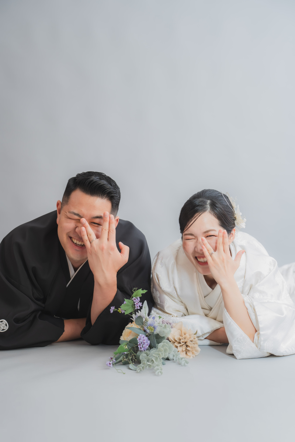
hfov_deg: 21.9
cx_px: 148
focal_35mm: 62
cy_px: 221
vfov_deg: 32.4
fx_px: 762
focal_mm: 62
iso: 400
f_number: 4
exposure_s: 1/125
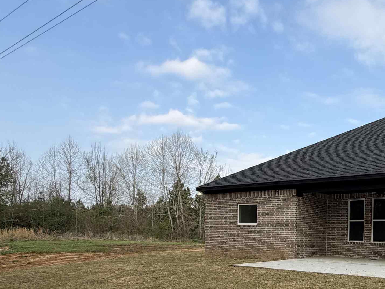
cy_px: 246
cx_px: 357
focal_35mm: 30
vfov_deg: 43.7
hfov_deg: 51.7
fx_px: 334
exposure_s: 1/770
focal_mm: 2.22
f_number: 2.2
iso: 40
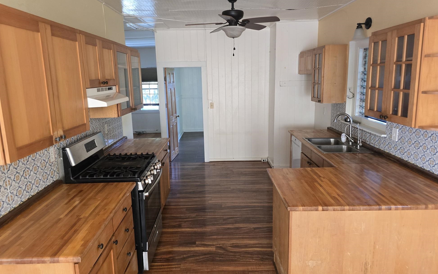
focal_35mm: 25
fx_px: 298
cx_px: 221
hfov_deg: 72.5
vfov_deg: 49.3
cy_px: 140
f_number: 1.7
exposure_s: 1/120
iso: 640
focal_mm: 6.3
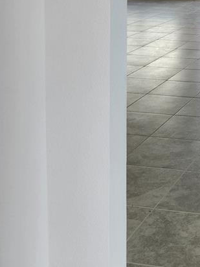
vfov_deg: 26.3
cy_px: -38
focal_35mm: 67
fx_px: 516
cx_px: 275
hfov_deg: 19.8
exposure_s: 1/120
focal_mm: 5.4
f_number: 1.8
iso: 50
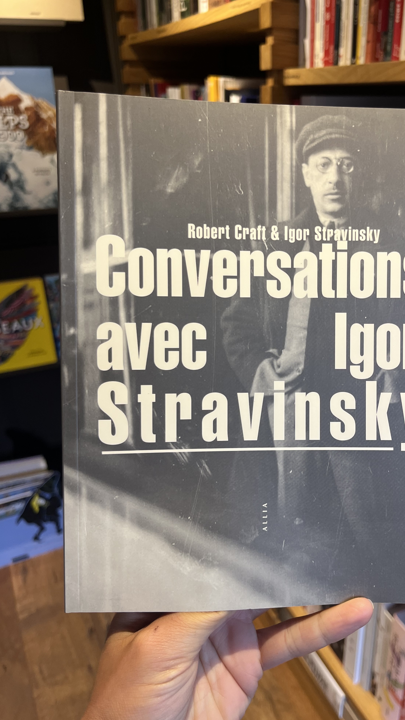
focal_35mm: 29
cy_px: 354
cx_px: 275
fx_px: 554
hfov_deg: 39.6
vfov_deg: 66.1
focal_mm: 5.1
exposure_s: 1/100
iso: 64
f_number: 1.6
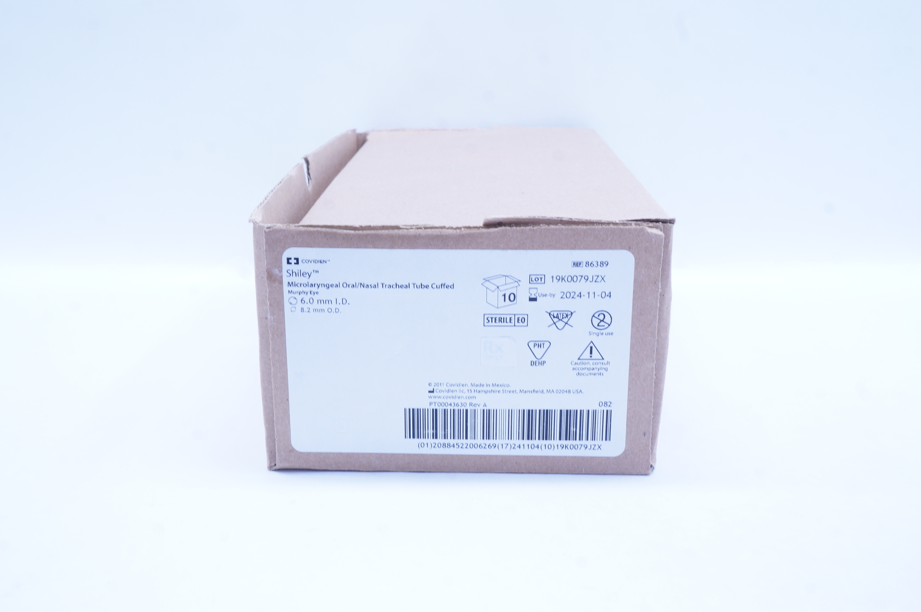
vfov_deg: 30.8
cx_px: 460
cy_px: 306
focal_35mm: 44
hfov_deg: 45.0
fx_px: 1112
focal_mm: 29
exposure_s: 1/10
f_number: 13
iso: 400
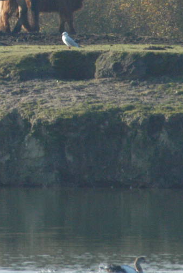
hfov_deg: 1.0
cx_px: -34
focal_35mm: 1318
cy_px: 0
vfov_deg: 1.6
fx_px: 10035
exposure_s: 1/500
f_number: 9
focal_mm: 280
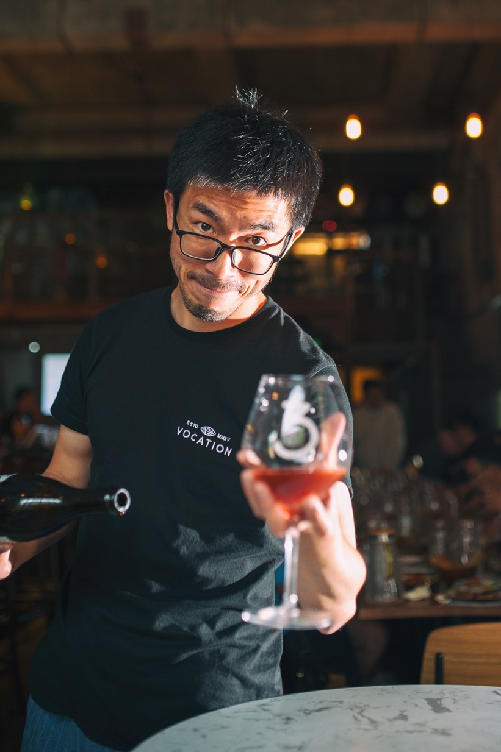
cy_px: 241
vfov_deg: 39.8
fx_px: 1024
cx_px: 275
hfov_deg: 27.5
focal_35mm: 49
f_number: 2
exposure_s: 1/320
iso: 500
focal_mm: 35
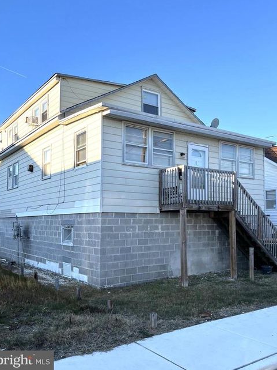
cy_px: 179
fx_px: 288
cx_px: 135
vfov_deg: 65.3
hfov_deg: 51.3
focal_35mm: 27
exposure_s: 1/1140
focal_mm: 5.1
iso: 50
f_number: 1.6
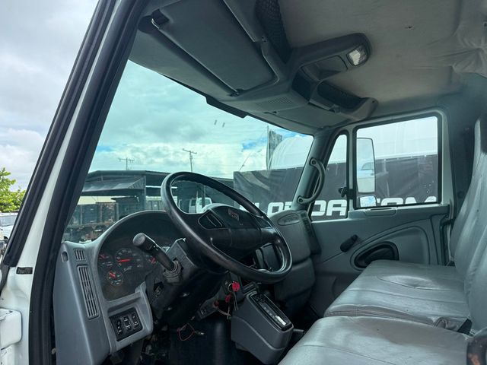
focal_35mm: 24
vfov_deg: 56.8
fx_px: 338
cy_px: 182
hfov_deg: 71.6
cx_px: 244
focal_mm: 6.76
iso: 80
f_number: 1.78
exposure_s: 1/2525
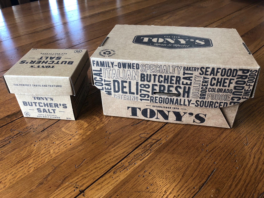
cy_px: 99
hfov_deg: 63.4
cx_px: 132
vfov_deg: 49.7
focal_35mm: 28
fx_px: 214
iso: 25
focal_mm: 4
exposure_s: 1/30
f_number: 1.8
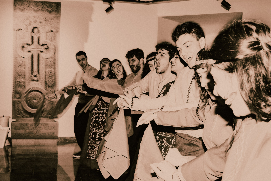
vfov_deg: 27.5
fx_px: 369
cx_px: 136
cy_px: 90
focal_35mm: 49
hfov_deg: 40.3
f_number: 11
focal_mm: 49
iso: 1600
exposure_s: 1/15
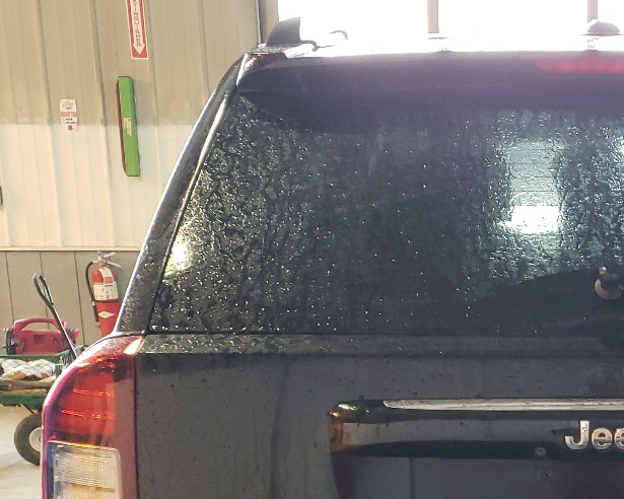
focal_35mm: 66
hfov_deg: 27.2
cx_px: 617
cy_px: 521
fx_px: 1219
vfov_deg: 22.1
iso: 249
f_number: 1.5
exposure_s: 1/30
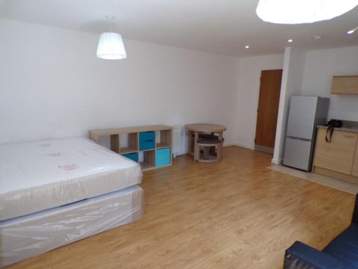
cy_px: 134
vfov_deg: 56.8
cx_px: 179
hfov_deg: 71.6
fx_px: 248
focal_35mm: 24
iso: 100
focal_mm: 4.3
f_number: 3
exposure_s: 1/50
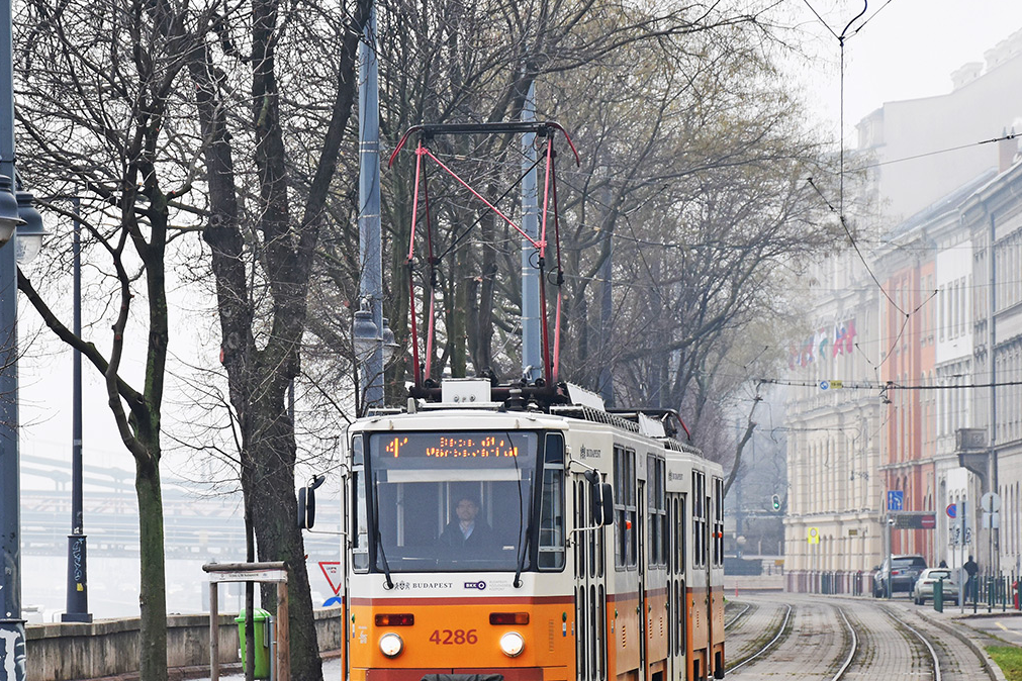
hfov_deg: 12.0
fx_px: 4854
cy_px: 455
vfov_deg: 8.0
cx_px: 474
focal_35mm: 171
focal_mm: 80
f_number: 5.3
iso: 640
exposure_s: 1/800
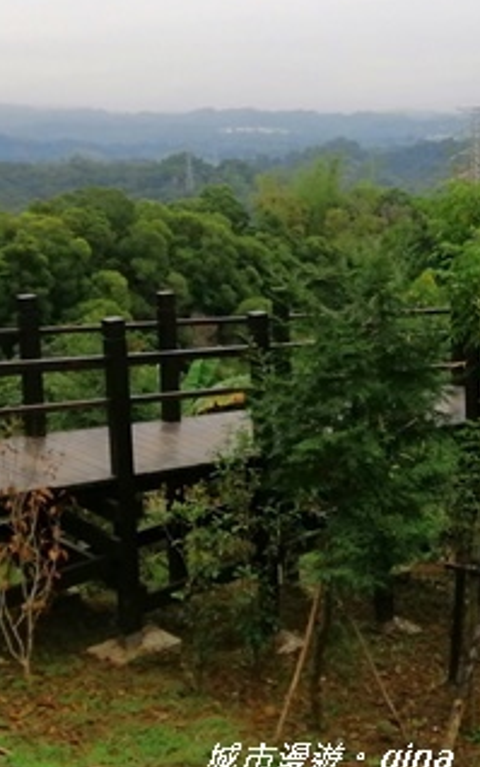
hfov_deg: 24.4
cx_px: 405
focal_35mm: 52
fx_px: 1087
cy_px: 277
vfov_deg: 38.6
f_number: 2.2
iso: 160
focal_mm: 3.81
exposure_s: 1/900
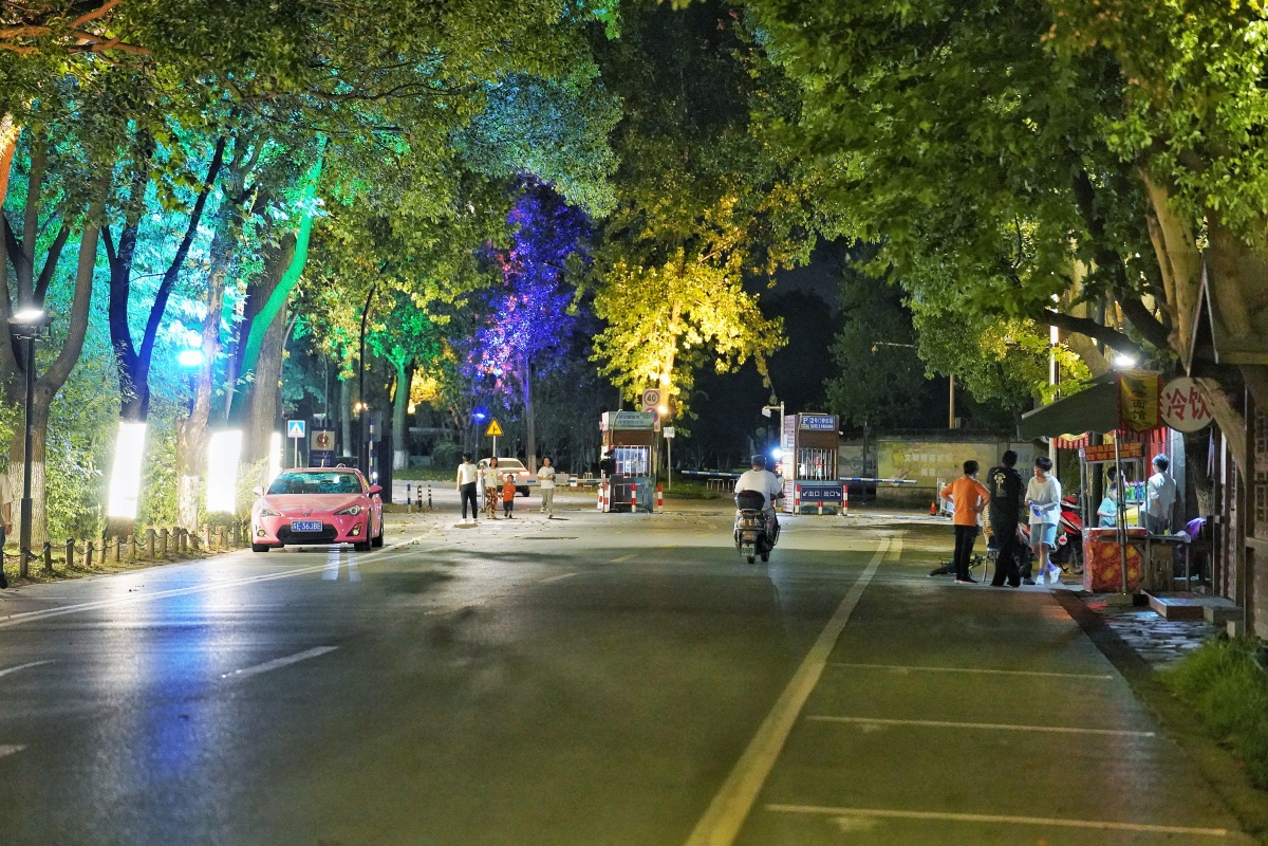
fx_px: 4015
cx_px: 634
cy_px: 423
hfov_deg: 17.9
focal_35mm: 114
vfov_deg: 12.0
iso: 12800
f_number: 3.2
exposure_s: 1/125
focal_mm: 114
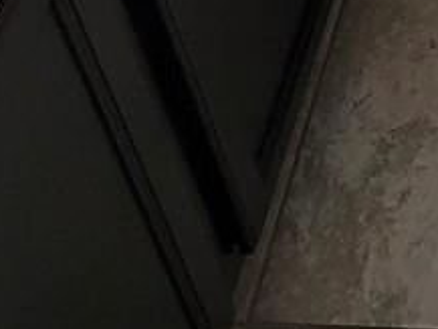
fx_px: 1215
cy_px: -727
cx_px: 731
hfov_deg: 17.5
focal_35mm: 96
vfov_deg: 10.1
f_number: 2.2
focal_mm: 2.2
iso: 160
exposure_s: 1/60
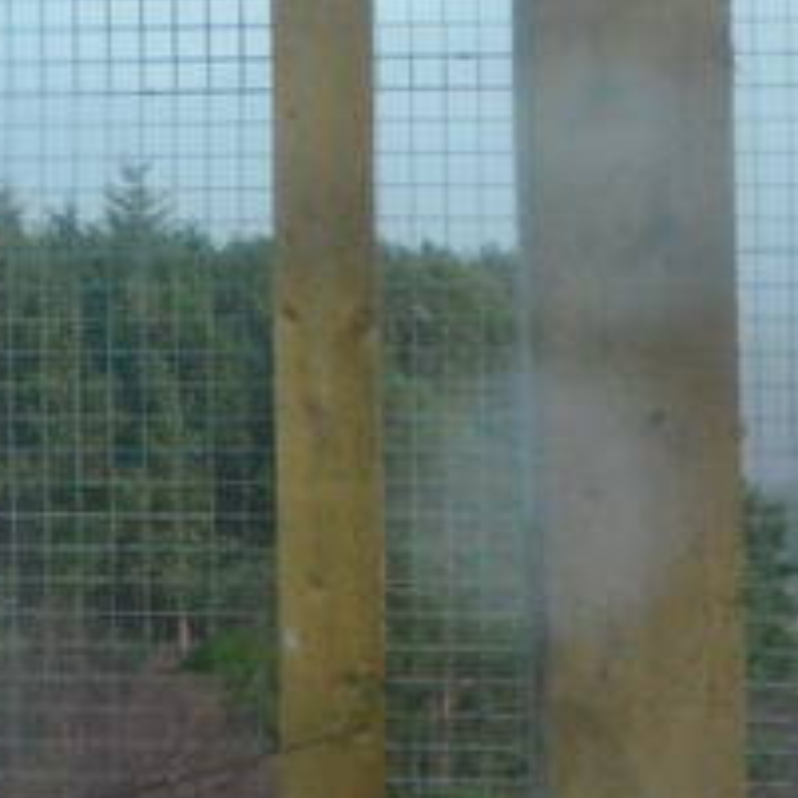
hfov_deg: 6.9
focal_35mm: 232
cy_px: -222
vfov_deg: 7.5
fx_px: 6060
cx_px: -1521
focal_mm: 23
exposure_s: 1/640
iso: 2500
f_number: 13
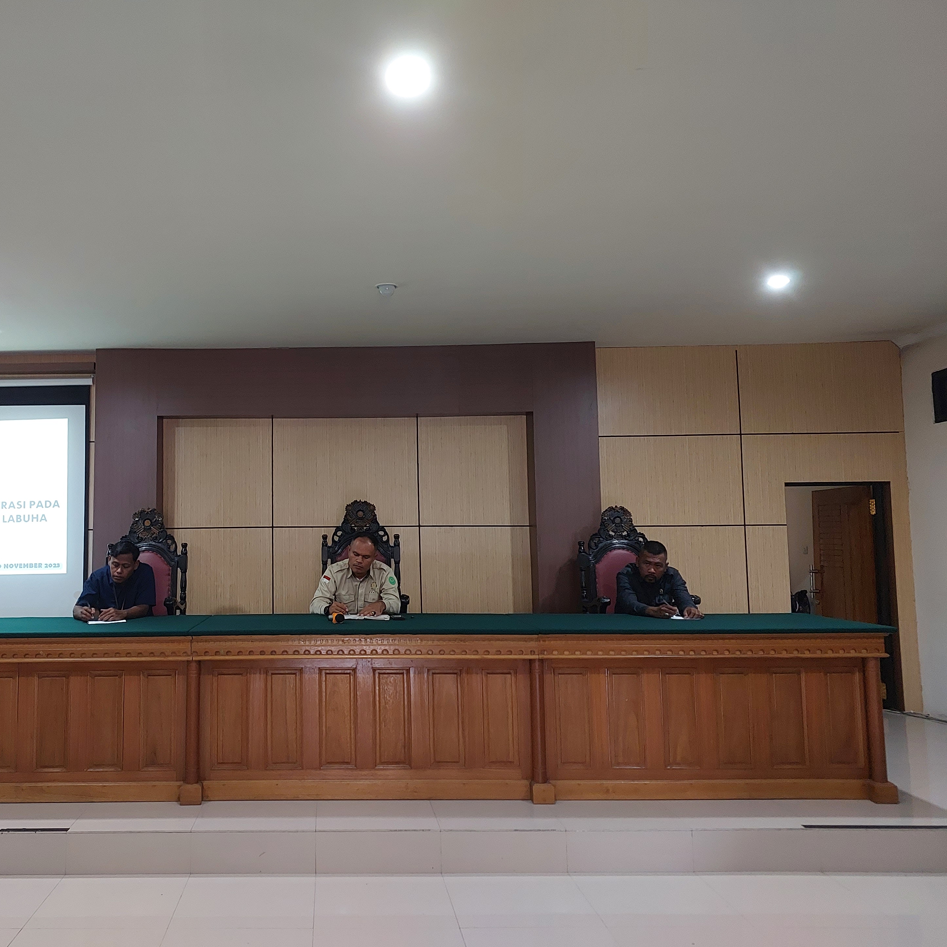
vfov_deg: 57.3
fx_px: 867
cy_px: 460
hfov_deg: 55.8
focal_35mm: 28
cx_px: 298
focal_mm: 5.06
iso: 250
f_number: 1.8
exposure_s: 1/50
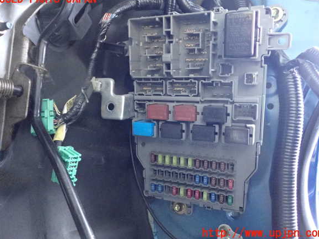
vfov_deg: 48.2
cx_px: 161
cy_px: 116
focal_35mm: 29
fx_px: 267
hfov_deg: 61.7
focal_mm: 5.05
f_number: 2.2
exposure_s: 1/125
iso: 2500
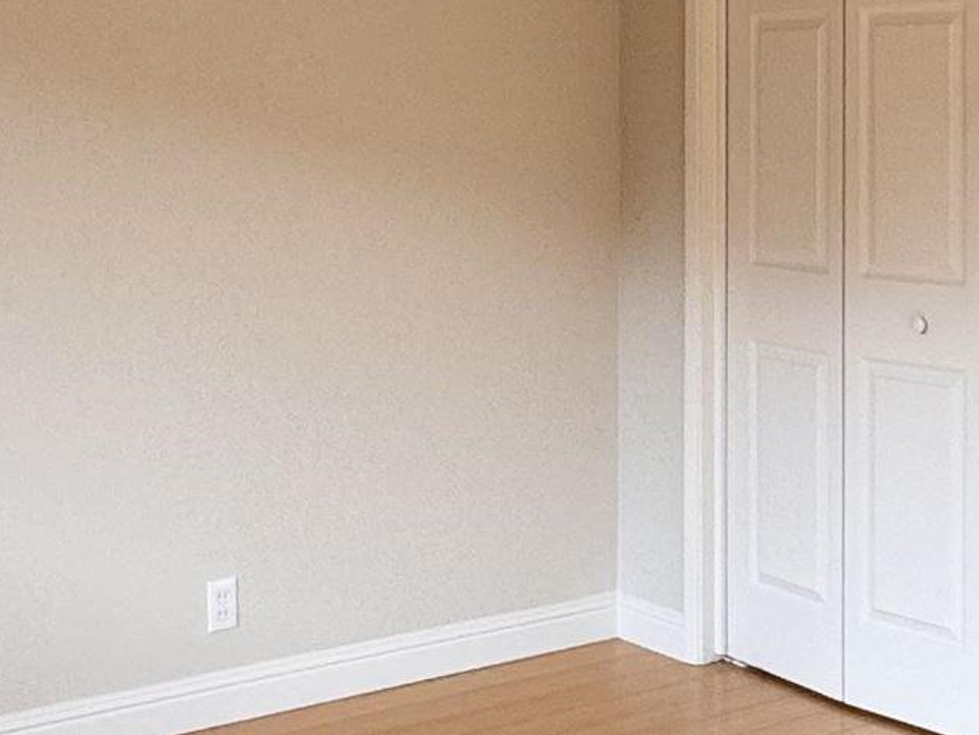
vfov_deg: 21.3
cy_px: 126
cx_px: 651
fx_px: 1923
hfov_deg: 28.4
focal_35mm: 68
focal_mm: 2.22
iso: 100
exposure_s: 1/120
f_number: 2.2
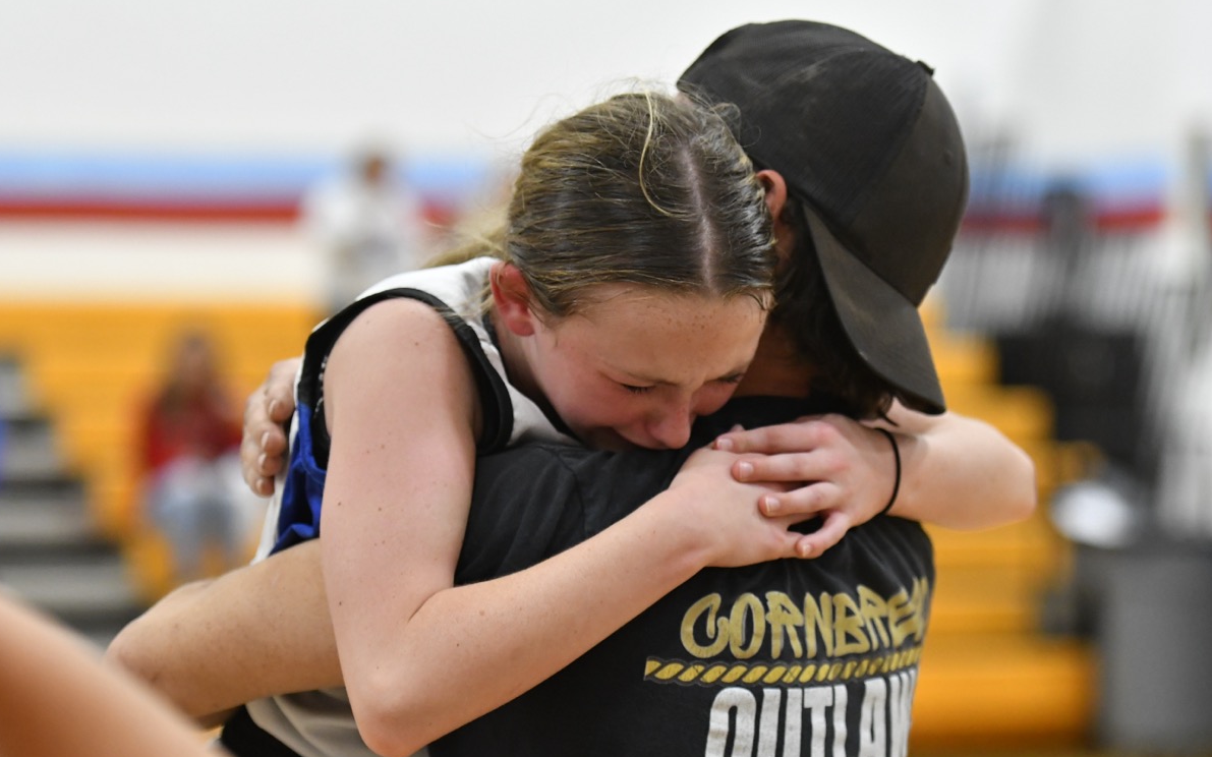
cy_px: 363
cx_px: 603
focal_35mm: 151
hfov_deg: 13.9
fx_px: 4987
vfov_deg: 8.7
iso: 3600
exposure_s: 1/1000
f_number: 2.8
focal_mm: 98
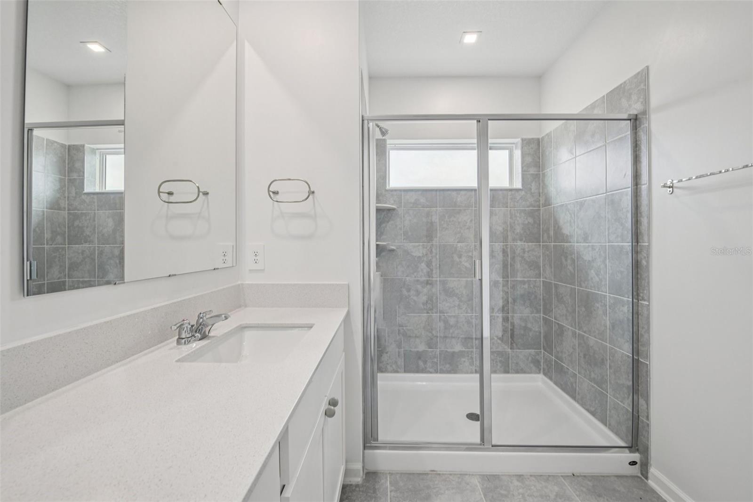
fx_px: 314
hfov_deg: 100.4
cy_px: 251
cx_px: 376
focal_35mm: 15
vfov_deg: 77.3
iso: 400
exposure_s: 1/30
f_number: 8
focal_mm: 15
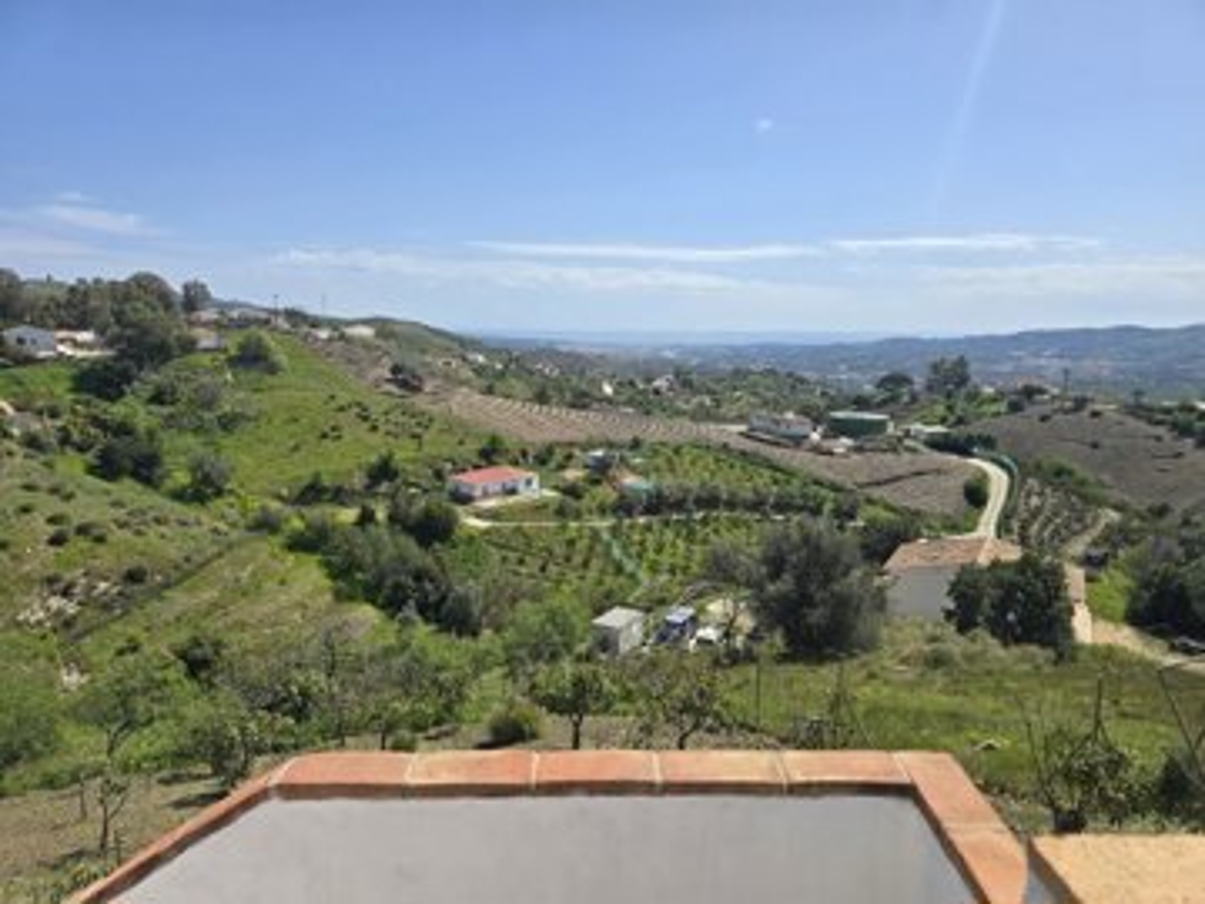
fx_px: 801
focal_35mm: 23
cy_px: 452
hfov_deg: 73.9
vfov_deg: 58.9
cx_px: 602
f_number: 1.7
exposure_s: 1/1232
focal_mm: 6.3
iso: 12
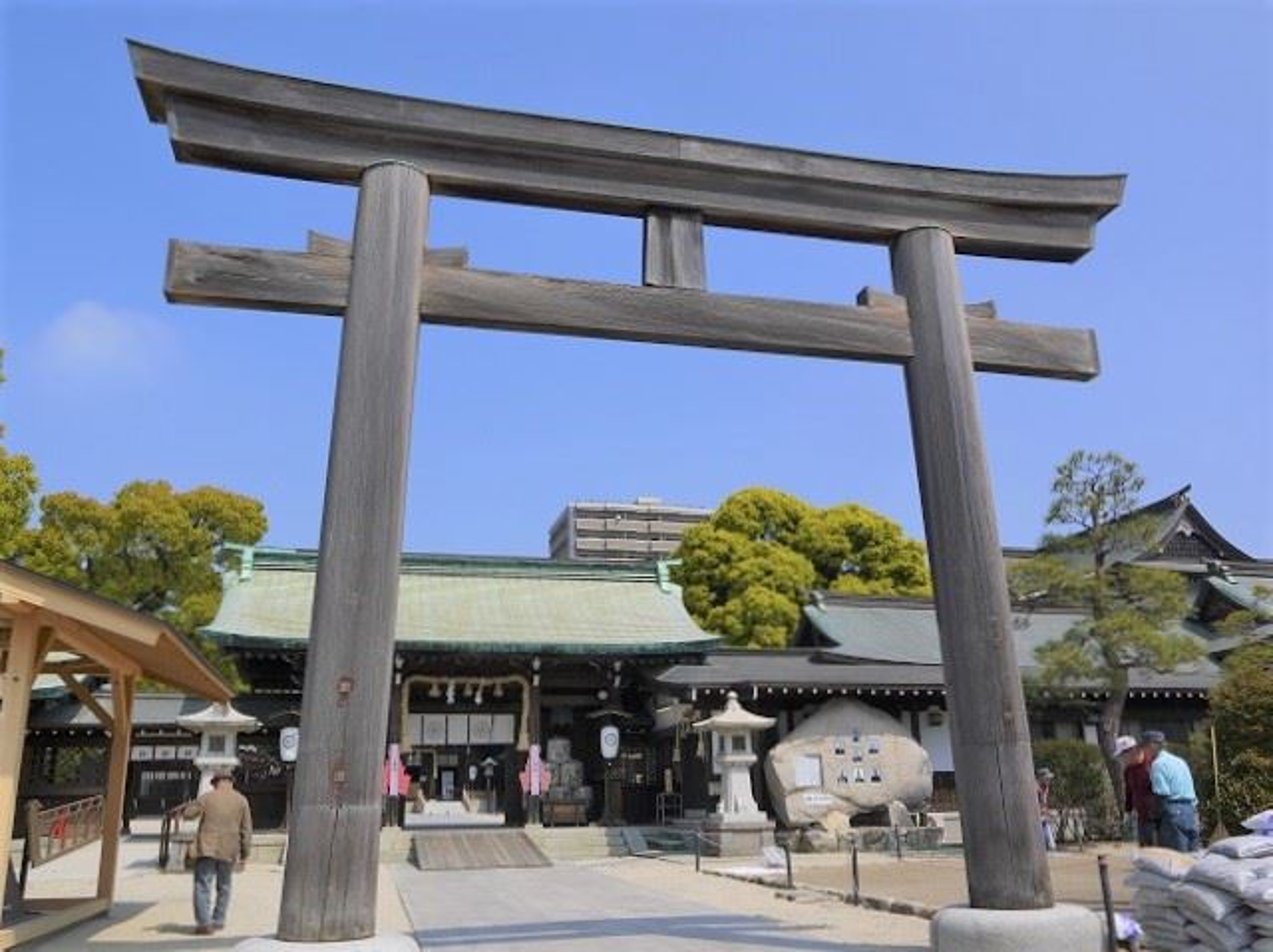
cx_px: 636
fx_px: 1102
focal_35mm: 30
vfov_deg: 46.7
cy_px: 476
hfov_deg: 60.0
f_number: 8
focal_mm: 15
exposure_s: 1/640
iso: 160
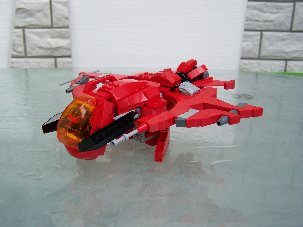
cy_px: 113
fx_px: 341
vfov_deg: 36.8
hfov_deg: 47.9
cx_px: 148
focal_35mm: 39
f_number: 2.8
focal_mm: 6.3
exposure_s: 1/400
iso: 64
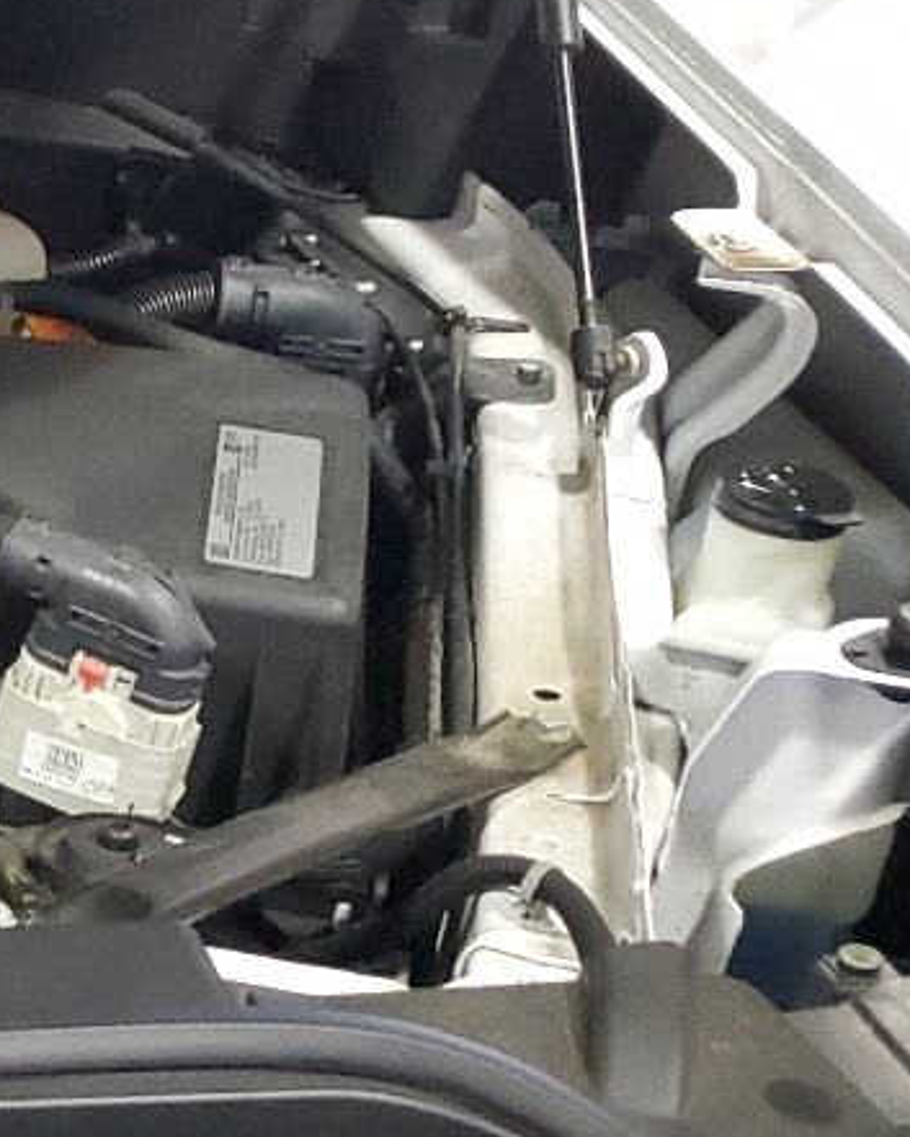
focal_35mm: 92
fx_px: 3096
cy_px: 518
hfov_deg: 13.5
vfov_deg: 20.8
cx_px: -1083
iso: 335
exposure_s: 1/30
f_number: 1.5
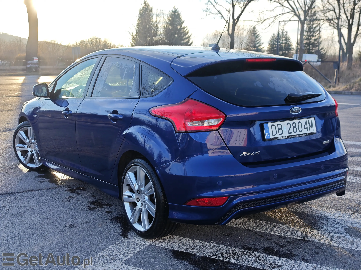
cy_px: 135
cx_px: 180
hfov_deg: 41.2
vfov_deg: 31.5
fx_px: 480
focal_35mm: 46
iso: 50
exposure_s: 1/594
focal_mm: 8.72
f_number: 2
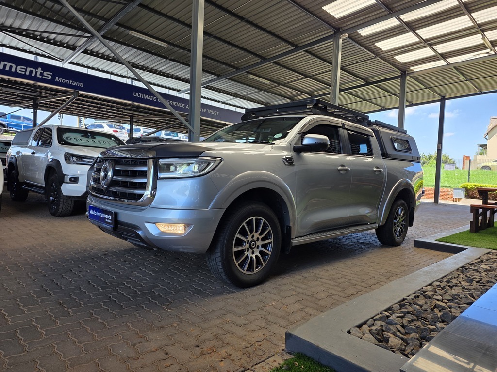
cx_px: 248
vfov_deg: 58.9
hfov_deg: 73.9
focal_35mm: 23
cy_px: 186
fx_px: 330
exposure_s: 1/1242
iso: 80
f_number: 1.7
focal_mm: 6.25
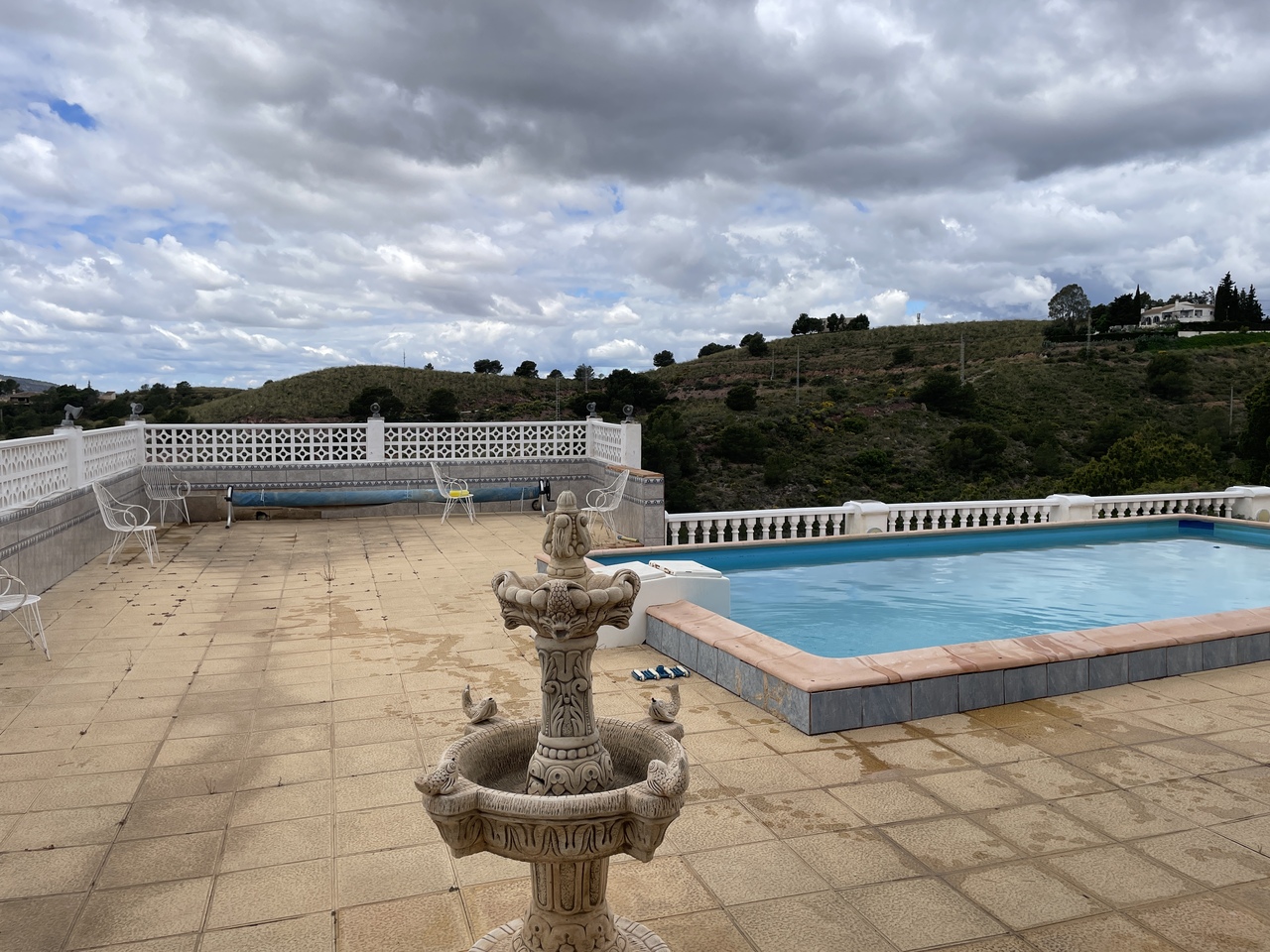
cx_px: 635
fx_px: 954
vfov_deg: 53.1
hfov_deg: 67.3
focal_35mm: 26
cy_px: 476
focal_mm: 4.2
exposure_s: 1/4651
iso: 32
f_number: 1.6
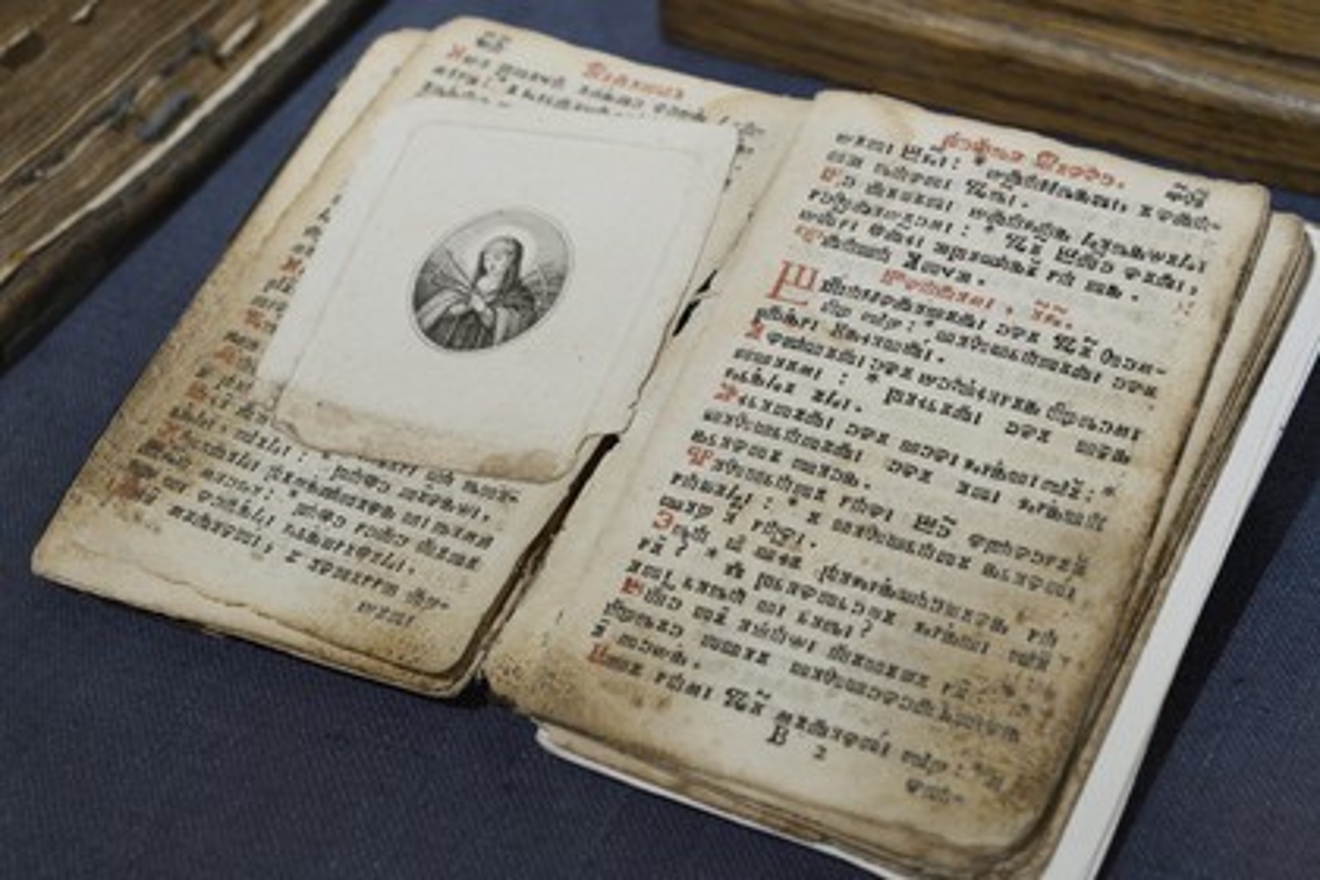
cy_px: 440
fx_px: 2273
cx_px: 660
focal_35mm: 62
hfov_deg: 32.4
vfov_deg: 21.9
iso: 1600
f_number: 10
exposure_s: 1/60
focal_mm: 62
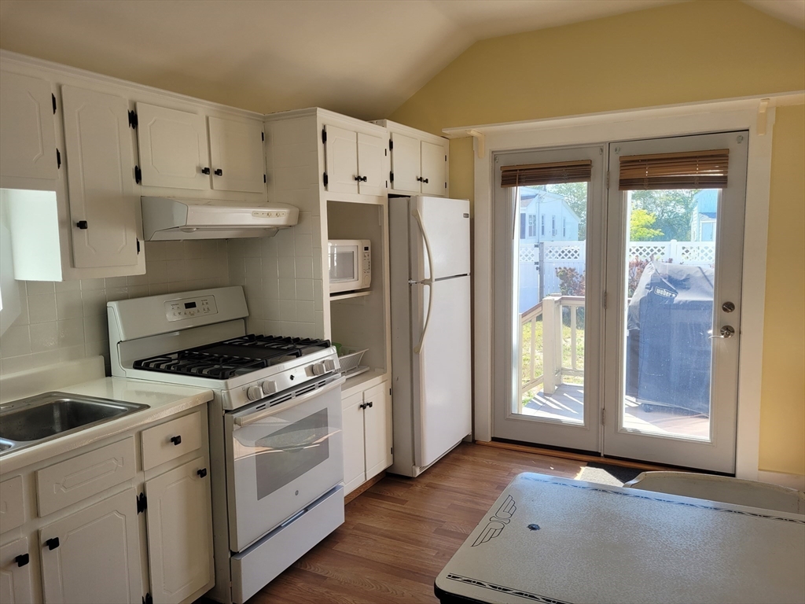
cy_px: 302
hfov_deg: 67.3
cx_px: 402
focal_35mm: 26
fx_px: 605
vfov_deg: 53.1
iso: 40
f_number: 1.8
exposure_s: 1/181
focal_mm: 5.4
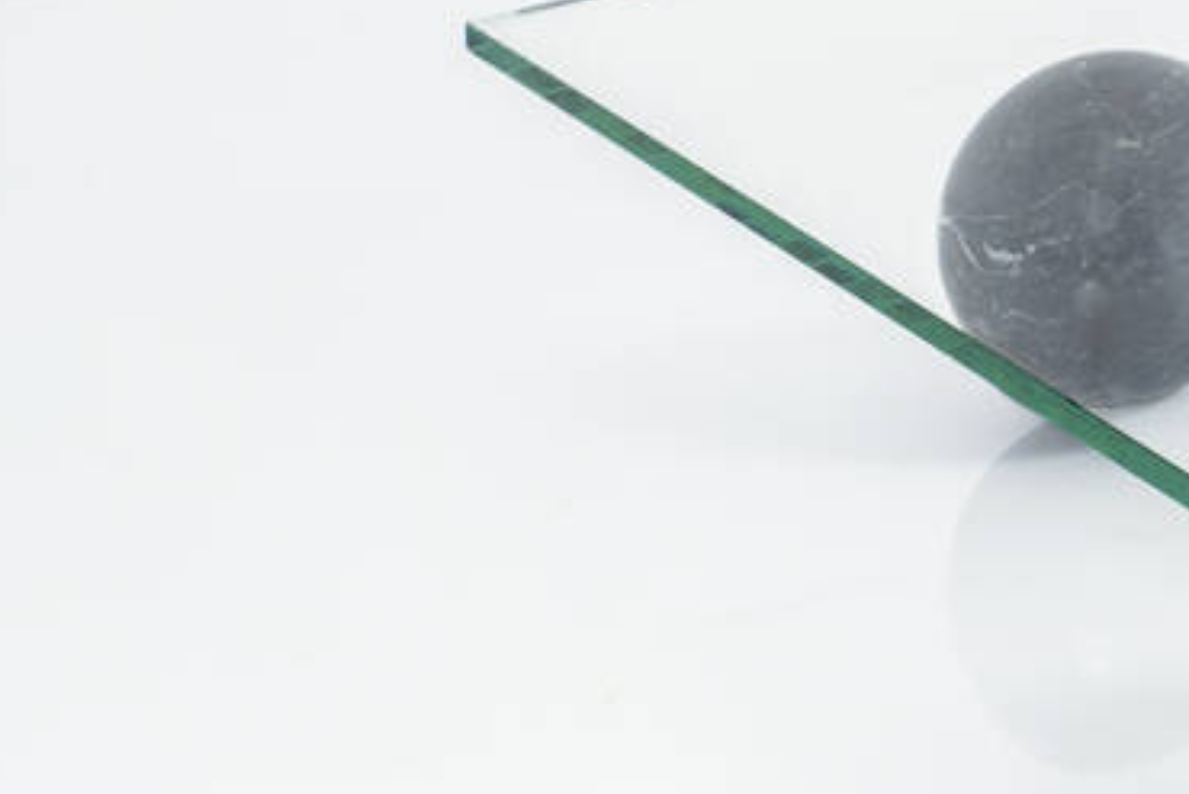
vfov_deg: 7.3
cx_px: 1971
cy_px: 45
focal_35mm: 189
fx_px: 6244
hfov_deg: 10.4
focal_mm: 50
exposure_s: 1/200
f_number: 10
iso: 100
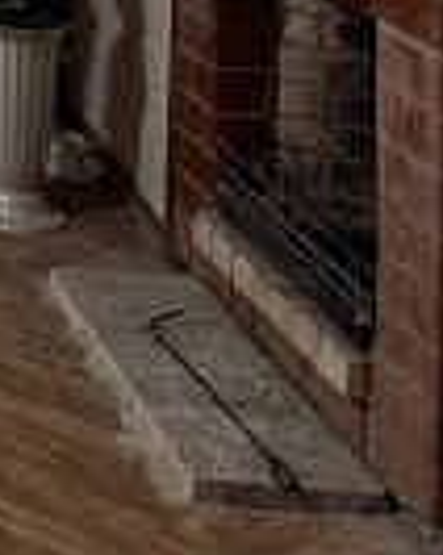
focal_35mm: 110
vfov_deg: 15.8
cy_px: -330
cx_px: -786
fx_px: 1807
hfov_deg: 10.7
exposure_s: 1/100
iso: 200
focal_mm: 6.76
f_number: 1.78
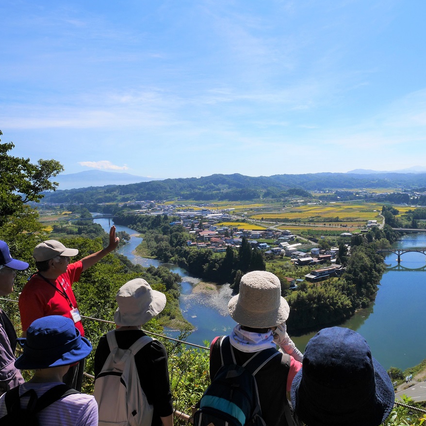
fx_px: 404
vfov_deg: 55.6
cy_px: 216
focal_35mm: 29
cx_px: 272
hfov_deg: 54.9
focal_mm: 12
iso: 200
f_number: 10
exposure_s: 1/500
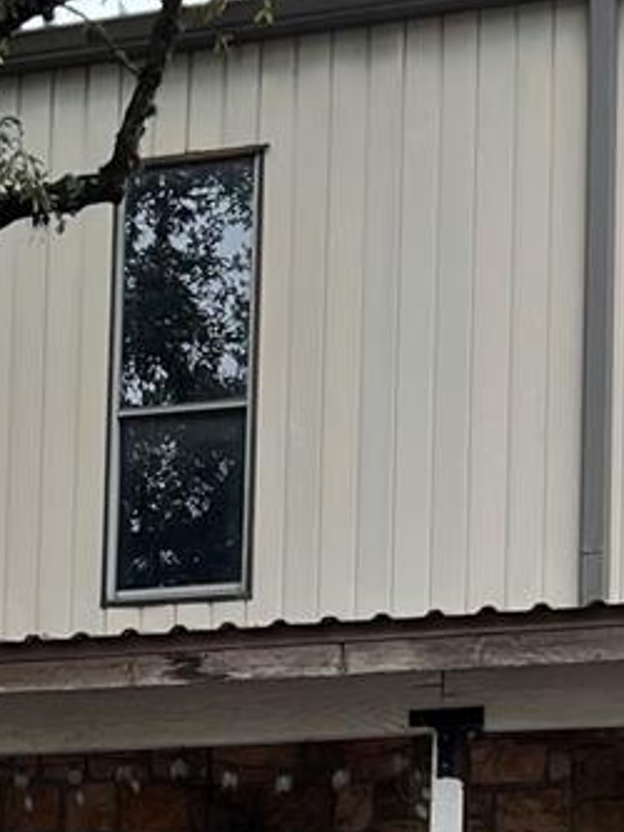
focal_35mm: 120
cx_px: 225
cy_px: 1067
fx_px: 2882
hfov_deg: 12.3
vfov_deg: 15.6
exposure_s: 1/121
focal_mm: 5.7
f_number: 1.5
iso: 50
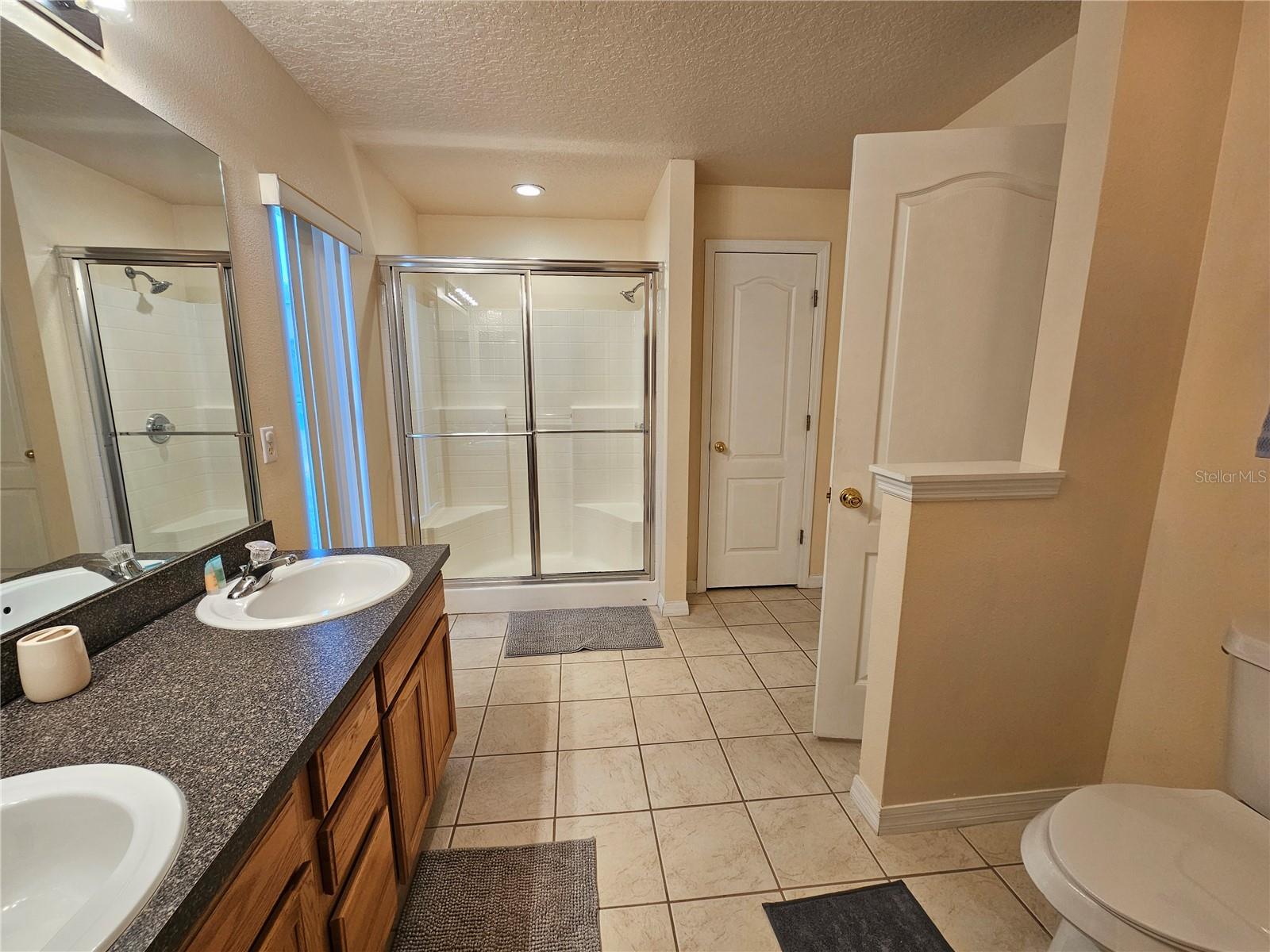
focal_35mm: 13
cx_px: 635
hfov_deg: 106.2
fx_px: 477
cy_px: 476
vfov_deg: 89.9
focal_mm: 2.2
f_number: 2.2
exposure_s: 1/60
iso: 125
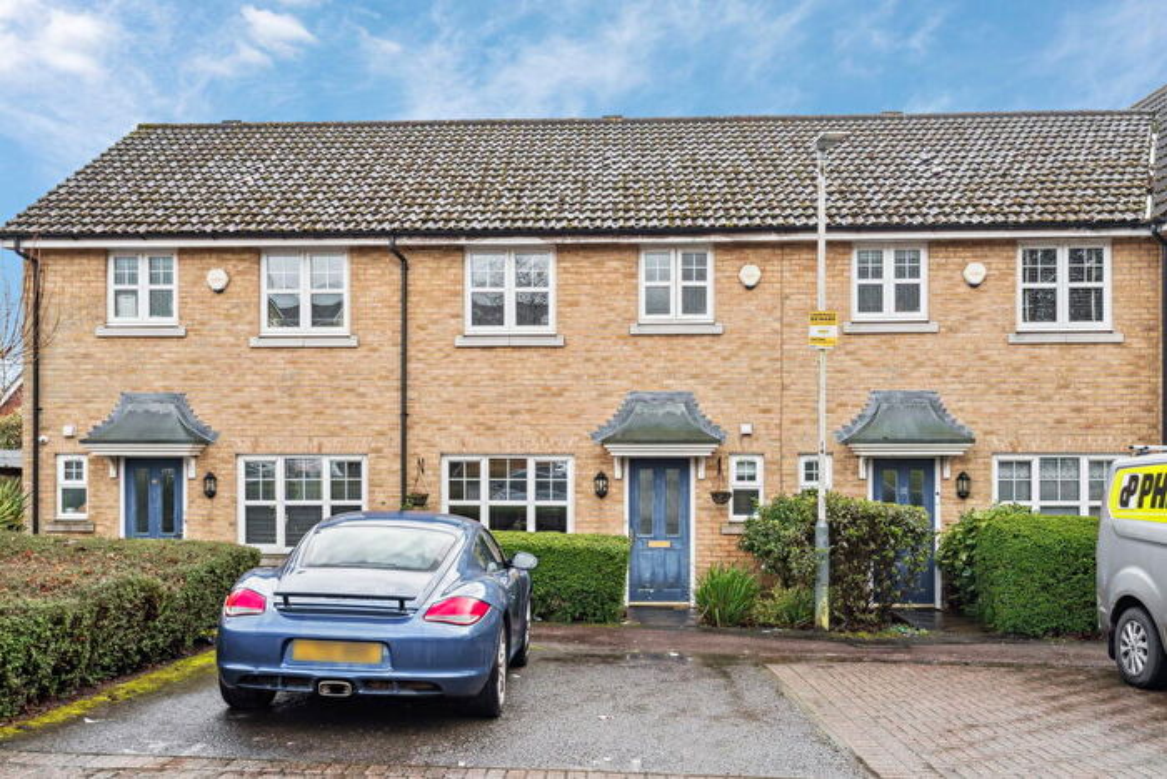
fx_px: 1135
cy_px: 390
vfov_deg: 37.9
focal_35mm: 35
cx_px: 584
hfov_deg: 54.4
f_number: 11
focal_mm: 35
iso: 640
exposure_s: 1/200
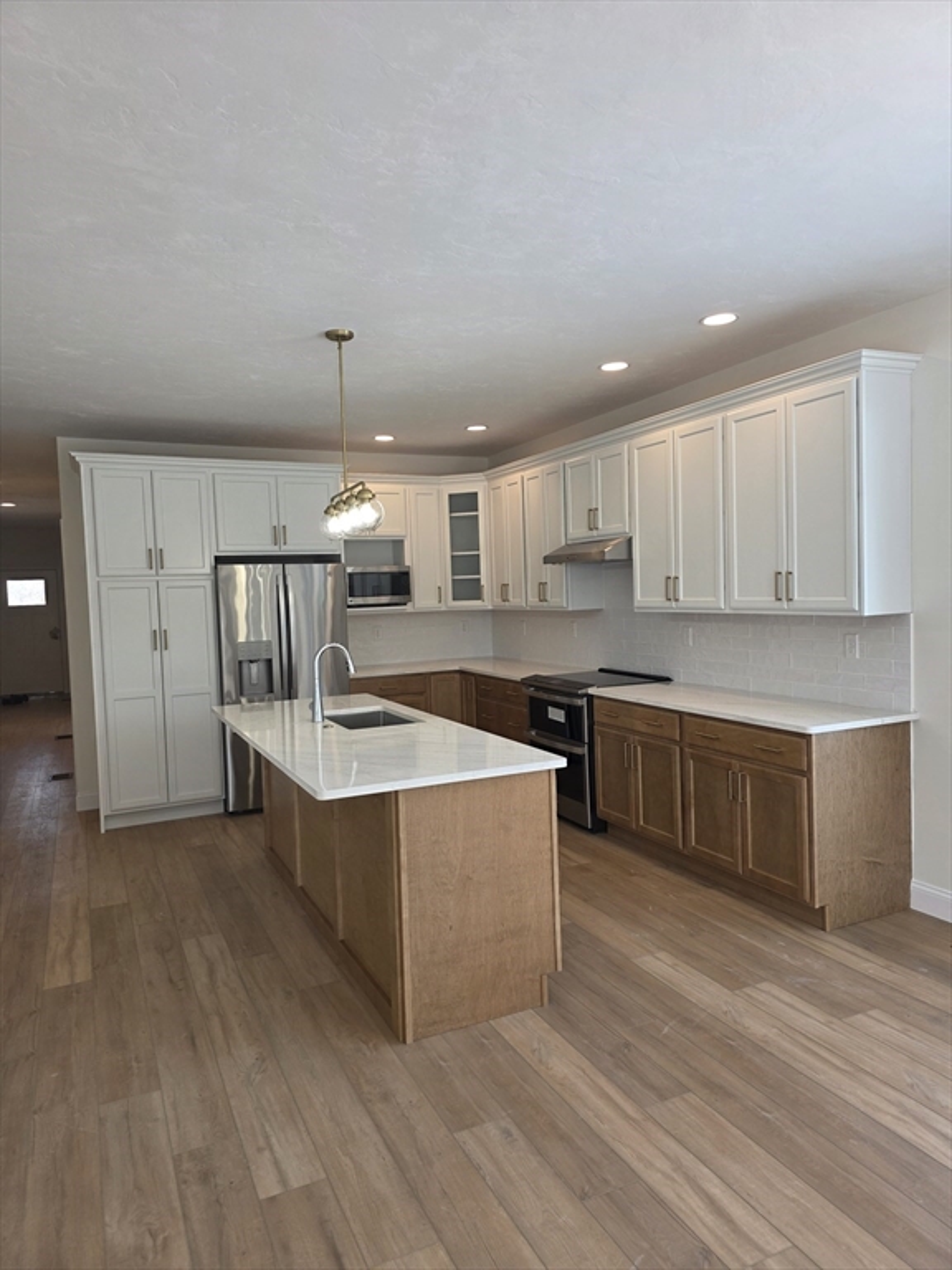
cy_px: 635
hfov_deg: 58.9
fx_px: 843
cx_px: 476
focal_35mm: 23
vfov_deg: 73.9
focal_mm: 6.3
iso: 40
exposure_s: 1/120
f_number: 1.7
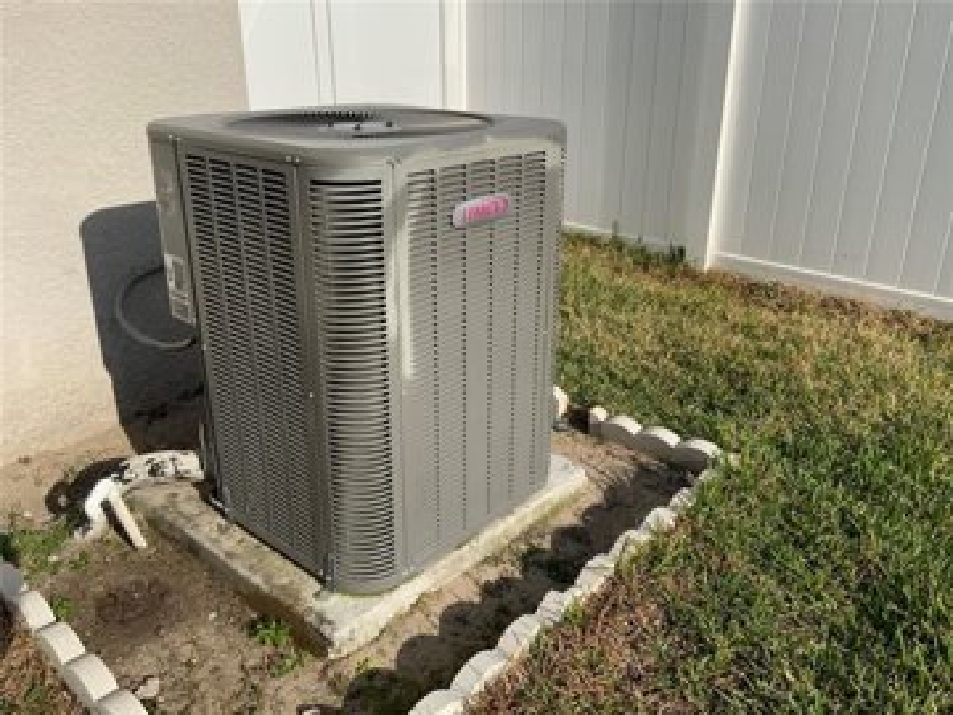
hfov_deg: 61.7
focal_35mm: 29
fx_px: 798
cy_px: 358
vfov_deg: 48.2
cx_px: 476
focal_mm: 3
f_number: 1.8
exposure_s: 1/4065
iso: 20
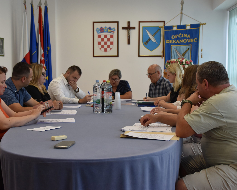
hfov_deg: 34.1
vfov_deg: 27.6
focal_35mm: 55
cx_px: 109
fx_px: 386
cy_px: 96
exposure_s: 1/250
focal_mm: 32
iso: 640
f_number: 4
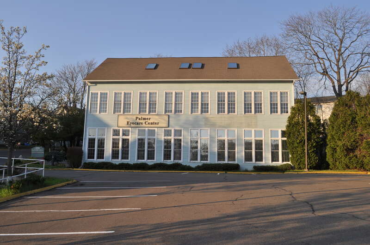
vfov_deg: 39.9
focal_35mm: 33
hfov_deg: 57.3
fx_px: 339
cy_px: 122
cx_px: 185
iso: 200
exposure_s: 1/320
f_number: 9
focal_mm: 22
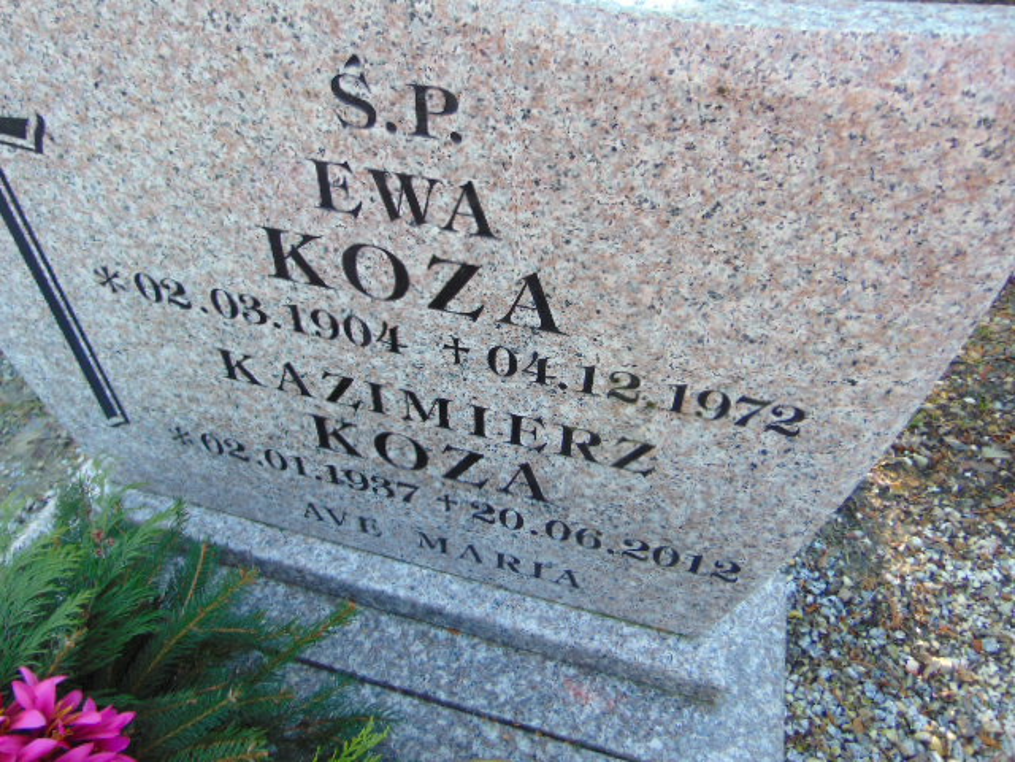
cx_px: 508
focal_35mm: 25
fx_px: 733
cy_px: 381
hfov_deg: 69.4
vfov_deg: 54.9
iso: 80
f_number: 3
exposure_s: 1/80
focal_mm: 4.5
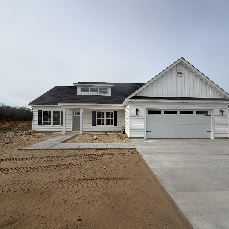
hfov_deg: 83.9
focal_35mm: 17
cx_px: 121
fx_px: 127
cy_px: 116
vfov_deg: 84.0
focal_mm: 2.22
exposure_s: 1/1259
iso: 20
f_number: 2.2
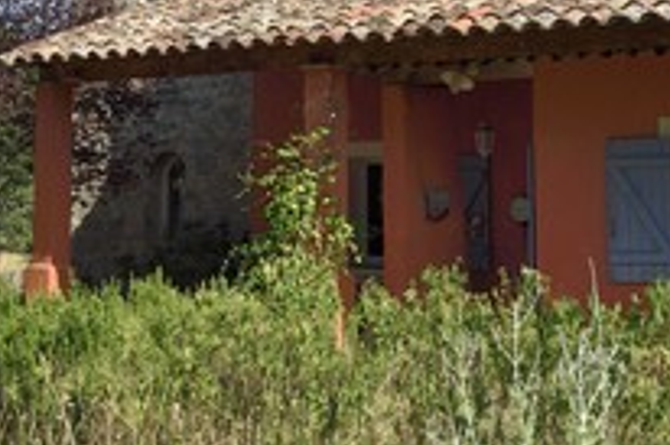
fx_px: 1897
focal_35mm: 102
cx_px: 195
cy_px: 10
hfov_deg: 19.9
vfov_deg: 13.2
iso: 200
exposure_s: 1/250
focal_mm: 50
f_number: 11
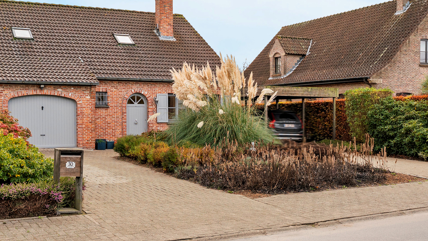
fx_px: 352
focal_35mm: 31
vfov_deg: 37.3
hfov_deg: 59.0
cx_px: 102
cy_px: 77
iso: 400
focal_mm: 16
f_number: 4
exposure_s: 1/500
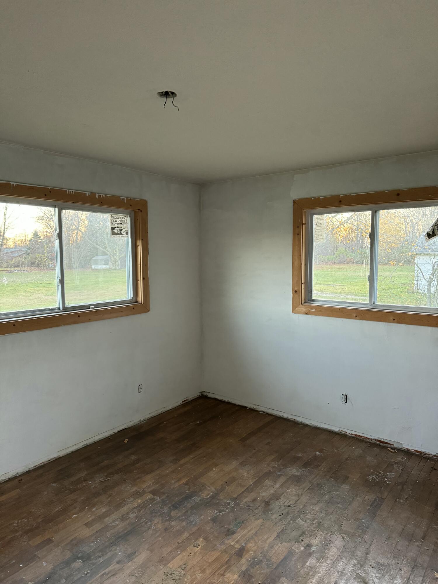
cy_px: 292
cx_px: 219
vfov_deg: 71.6
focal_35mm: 24
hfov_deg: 56.8
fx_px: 405
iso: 640
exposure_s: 1/60
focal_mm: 6.76
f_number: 1.78
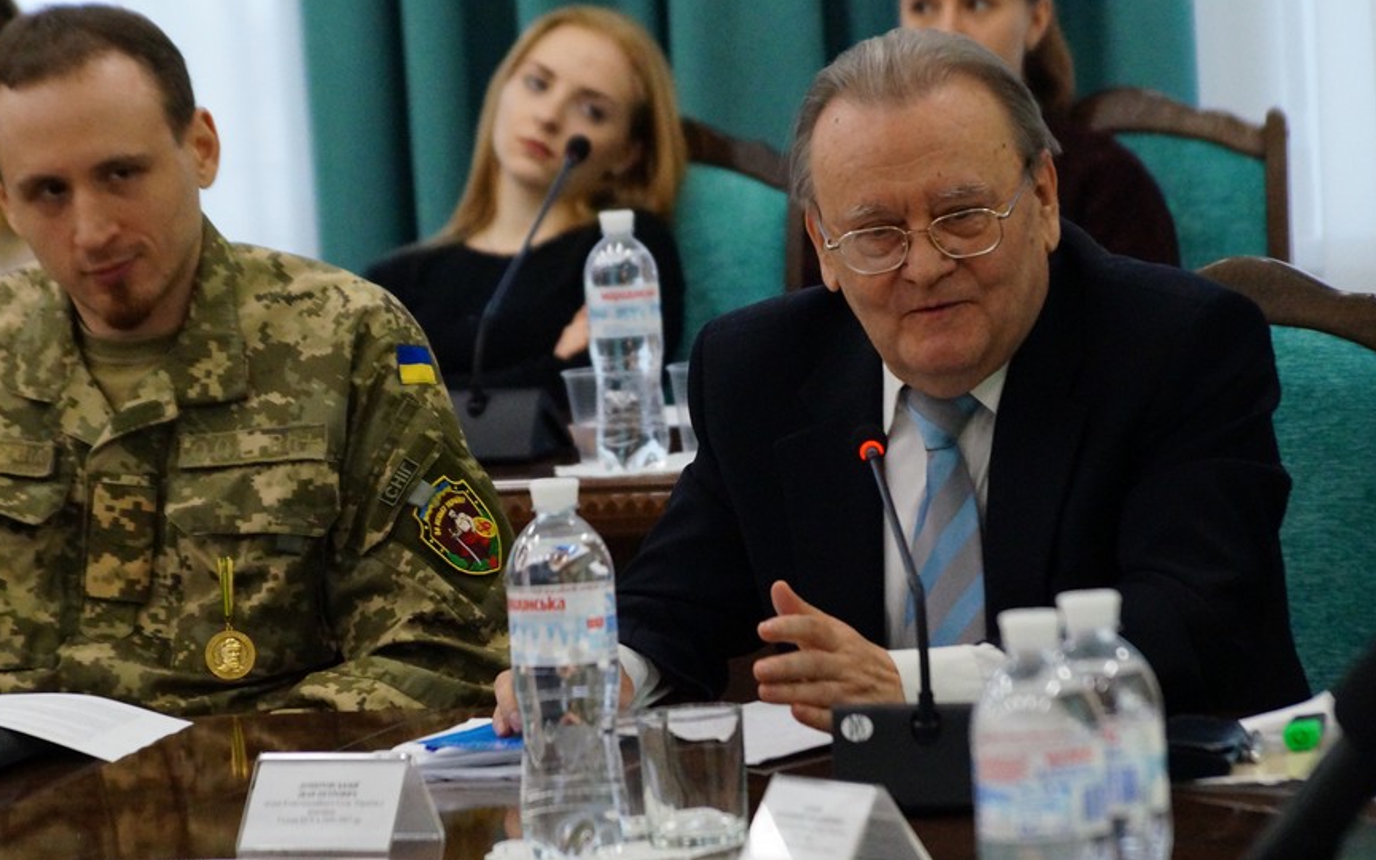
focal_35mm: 245
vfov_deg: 5.4
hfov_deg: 8.6
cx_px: 594
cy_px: 379
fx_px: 9173
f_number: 5.6
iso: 3200
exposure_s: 1/125
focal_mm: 135
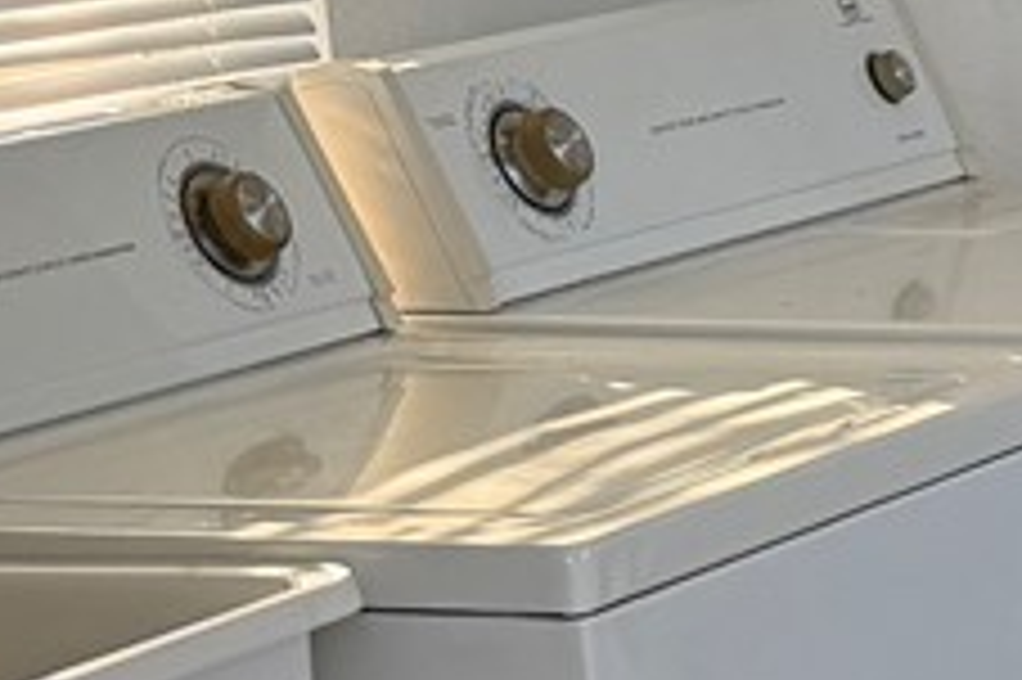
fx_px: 4993
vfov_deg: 7.7
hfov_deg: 10.3
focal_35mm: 176
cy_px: 743
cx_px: 2364
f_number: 1.78
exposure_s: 1/265
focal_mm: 6.76
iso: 80
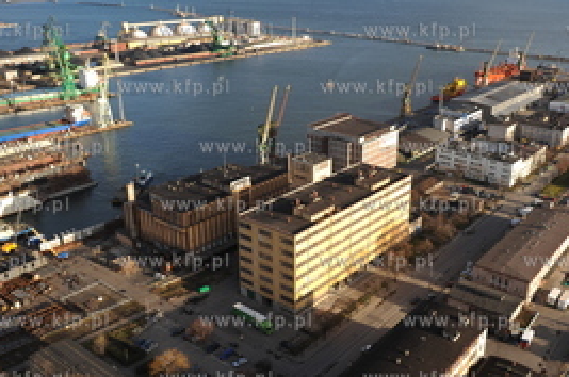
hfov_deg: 53.0
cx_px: 330
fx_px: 568
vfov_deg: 36.7
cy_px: 175
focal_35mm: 36
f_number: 7.1
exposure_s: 1/160
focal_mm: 24
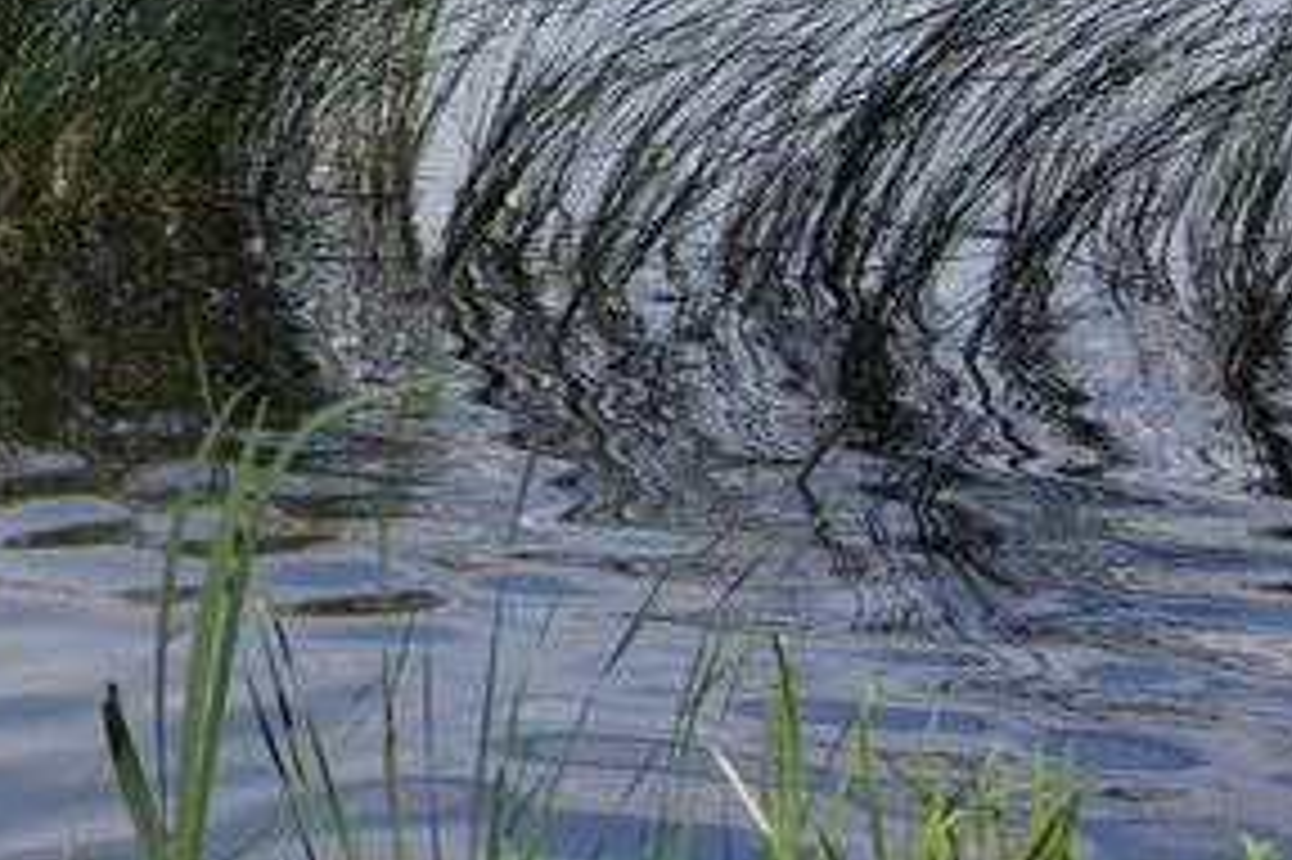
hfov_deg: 12.8
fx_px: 5272
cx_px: -932
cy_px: -396
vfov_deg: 9.1
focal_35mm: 147
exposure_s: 1/400
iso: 200
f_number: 11
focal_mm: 26
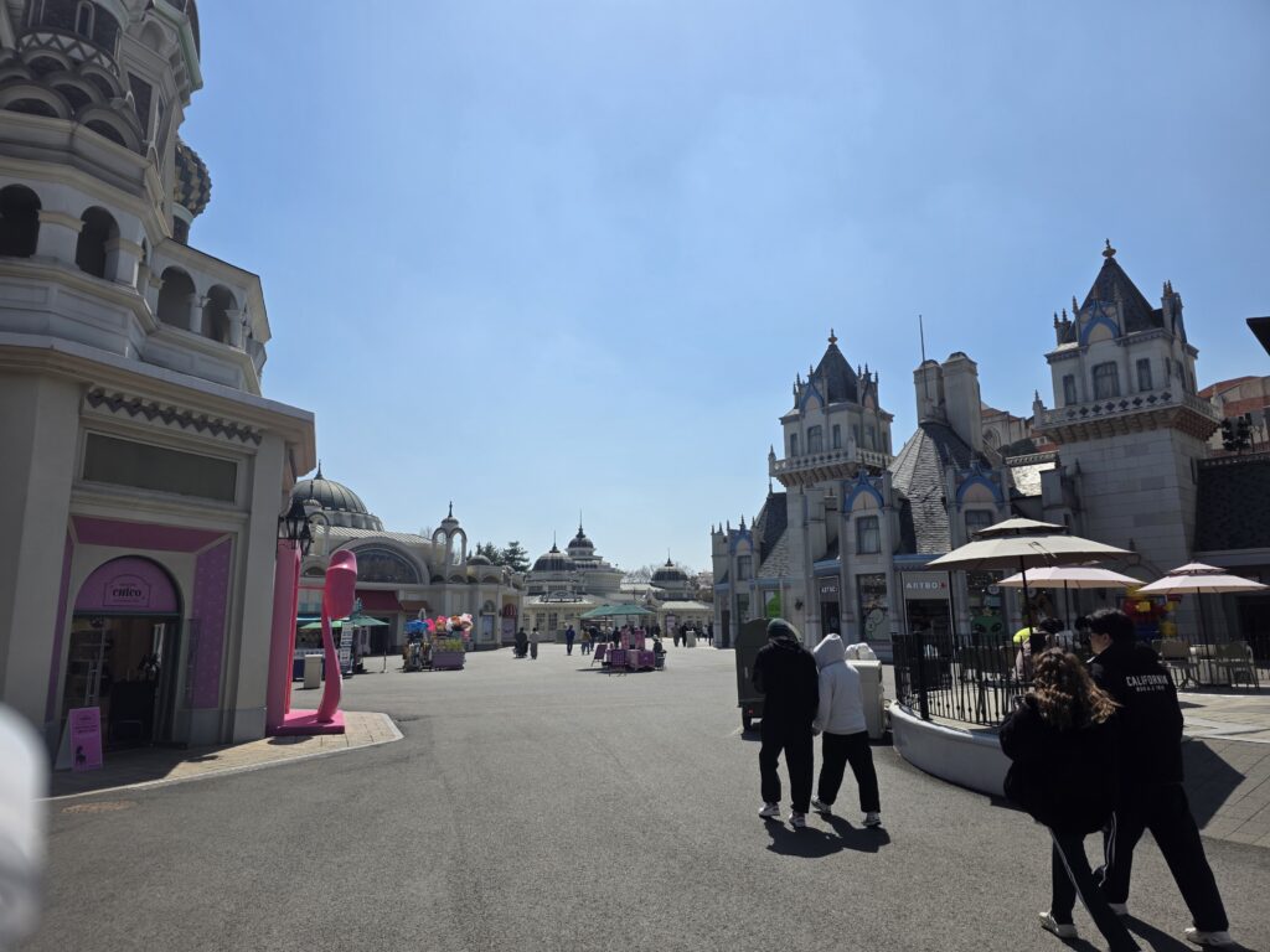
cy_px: 476
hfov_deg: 73.9
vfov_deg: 58.9
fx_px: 844
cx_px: 635
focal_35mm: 23
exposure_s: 1/7944
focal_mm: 6.3
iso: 50
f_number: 1.7
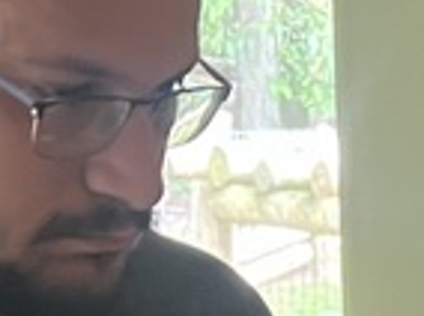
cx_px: 543
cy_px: 745
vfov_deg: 7.4
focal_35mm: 188
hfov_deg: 10.3
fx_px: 2299
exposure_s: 1/60
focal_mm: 5.7
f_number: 1.5
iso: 400
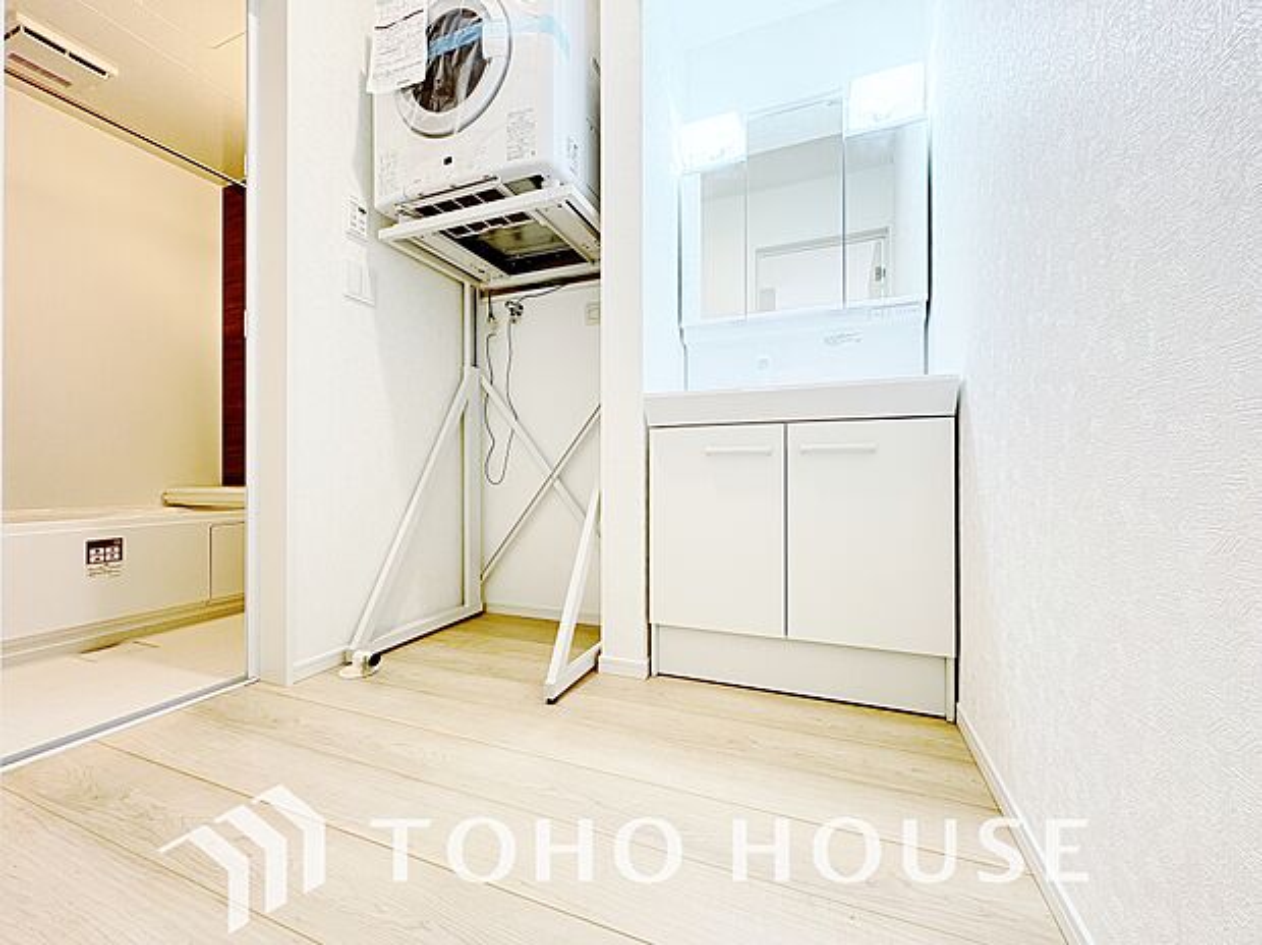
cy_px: 472
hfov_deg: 102.1
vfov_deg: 85.6
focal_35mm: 14
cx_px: 631
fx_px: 510
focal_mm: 2.22
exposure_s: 1/50
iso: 200
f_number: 2.2
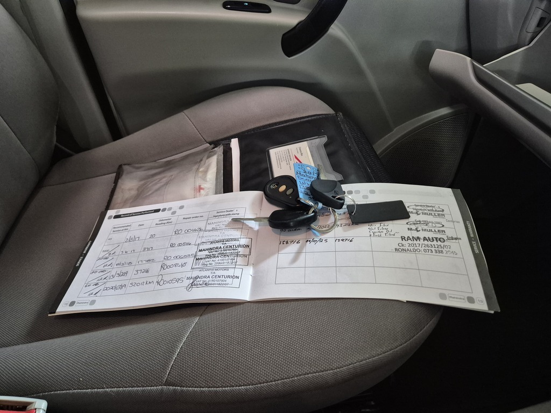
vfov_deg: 58.9
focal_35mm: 23
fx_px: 366
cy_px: 206
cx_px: 276
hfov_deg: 73.9
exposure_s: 1/100
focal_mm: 5.4
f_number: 1.8
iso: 1250
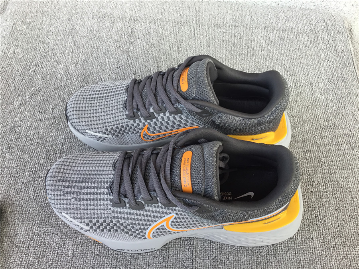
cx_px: 180
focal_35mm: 31
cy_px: 134
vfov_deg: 45.4
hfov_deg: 58.4
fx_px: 321
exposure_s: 1/100
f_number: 2.4
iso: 40
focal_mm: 3.3
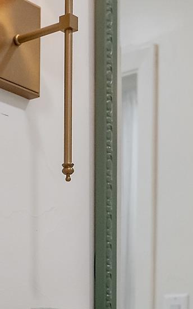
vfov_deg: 17.2
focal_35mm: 111
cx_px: -17
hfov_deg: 11.6
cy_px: 440
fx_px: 935
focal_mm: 24
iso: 3200
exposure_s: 1/640
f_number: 4
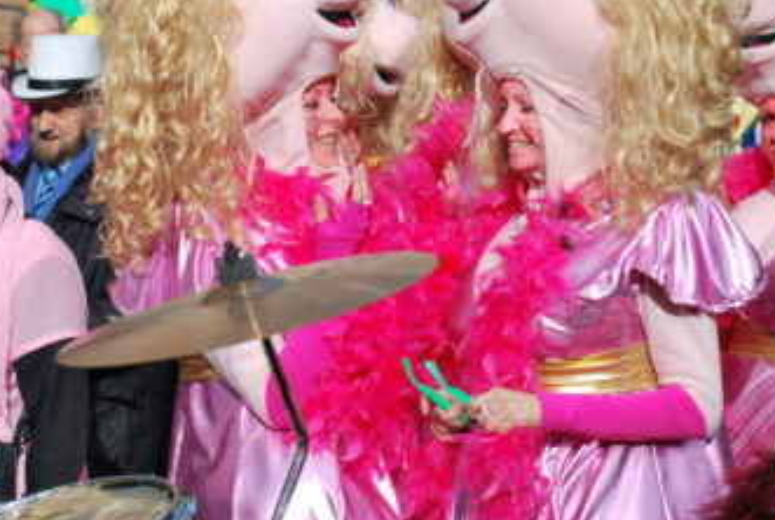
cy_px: 146
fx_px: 2691
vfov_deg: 11.0
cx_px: 269
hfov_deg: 16.4
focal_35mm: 125
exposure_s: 1/250
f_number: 8
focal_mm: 55
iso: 100
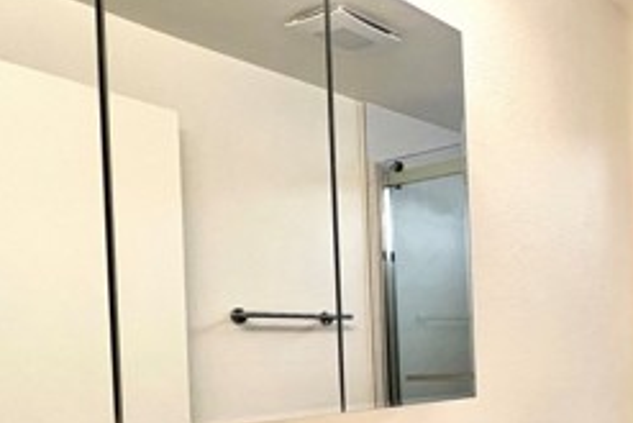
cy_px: 351
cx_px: 695
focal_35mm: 35
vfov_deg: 36.3
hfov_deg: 42.7
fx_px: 616
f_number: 1.8
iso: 80
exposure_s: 1/117
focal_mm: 1.57
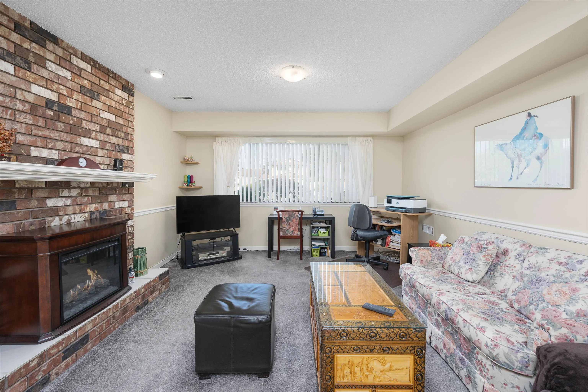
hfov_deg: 104.3
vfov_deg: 81.2
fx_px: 229
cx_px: 294
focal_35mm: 14
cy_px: 196
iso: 320
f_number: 8
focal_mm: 14
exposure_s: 1/3
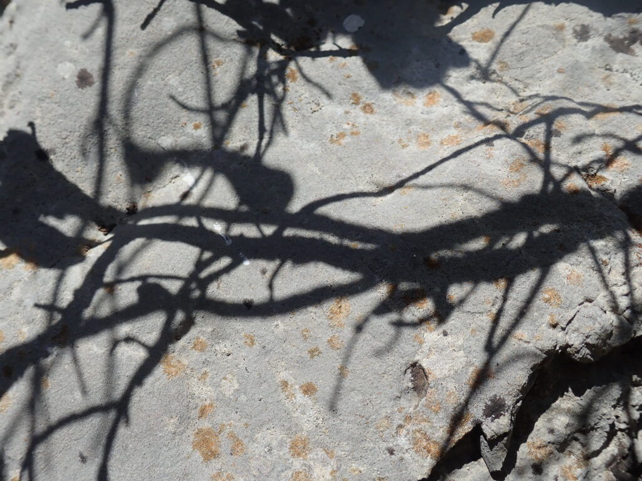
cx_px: 321
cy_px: 240
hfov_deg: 60.0
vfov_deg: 46.8
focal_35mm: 30
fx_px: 556
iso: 100
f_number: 9
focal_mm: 5.5
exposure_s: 1/160
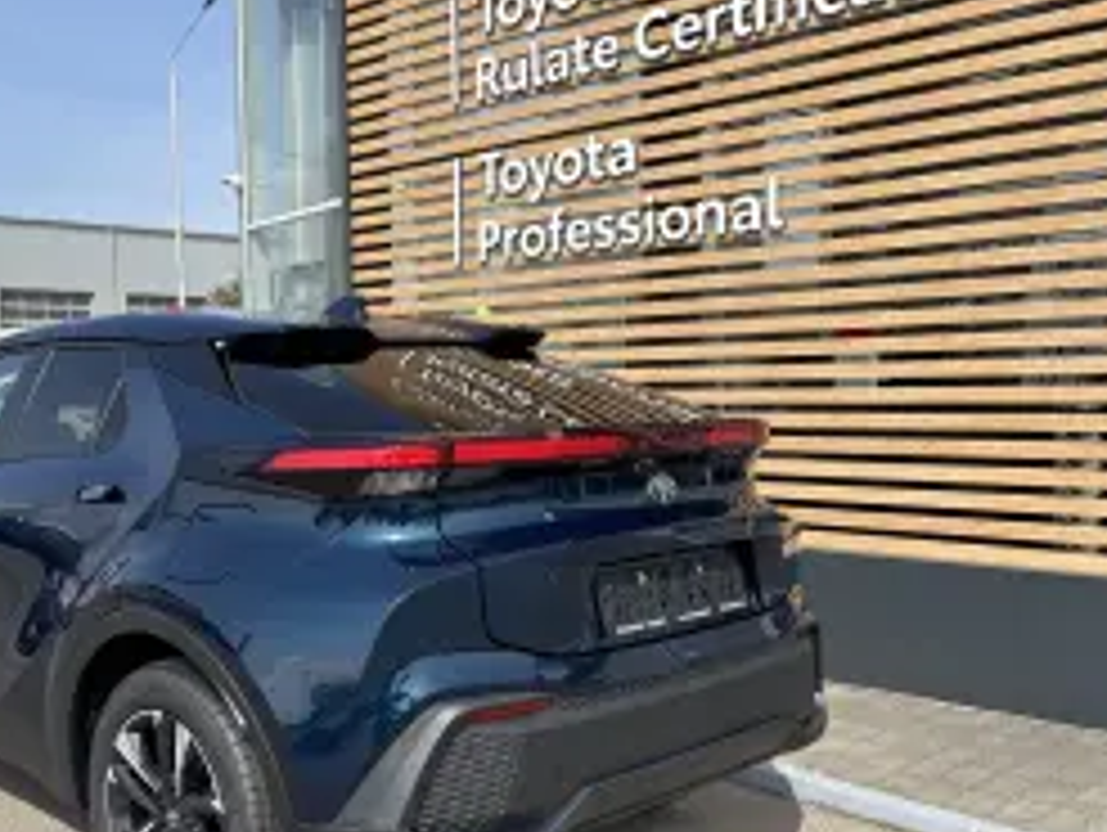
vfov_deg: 37.7
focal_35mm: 38
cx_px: 328
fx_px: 1216
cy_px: 490
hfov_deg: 47.7
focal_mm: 5.96
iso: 50
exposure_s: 1/2451
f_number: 1.6
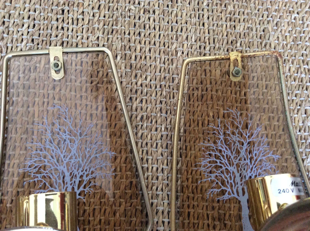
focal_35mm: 32
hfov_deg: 56.9
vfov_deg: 44.1
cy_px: 116
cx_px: 155
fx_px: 286
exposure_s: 1/25
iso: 200
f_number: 2.4
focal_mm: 3.3
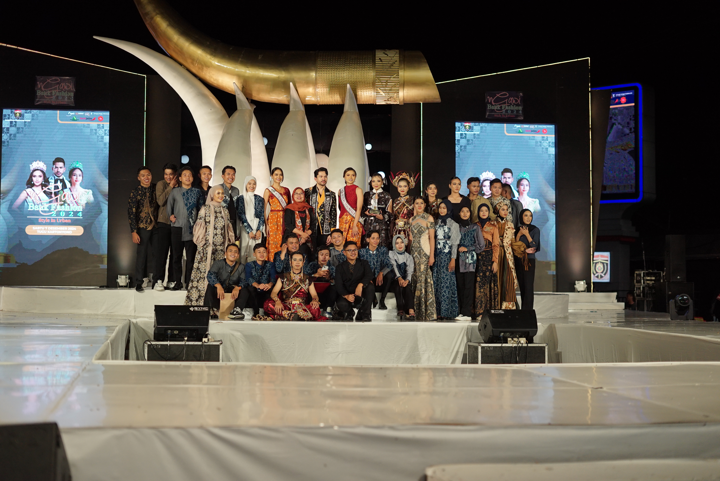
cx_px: 360
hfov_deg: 39.6
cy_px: 240
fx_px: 1001
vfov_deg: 27.0
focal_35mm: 50
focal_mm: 50
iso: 1000
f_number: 2.5
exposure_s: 1/800
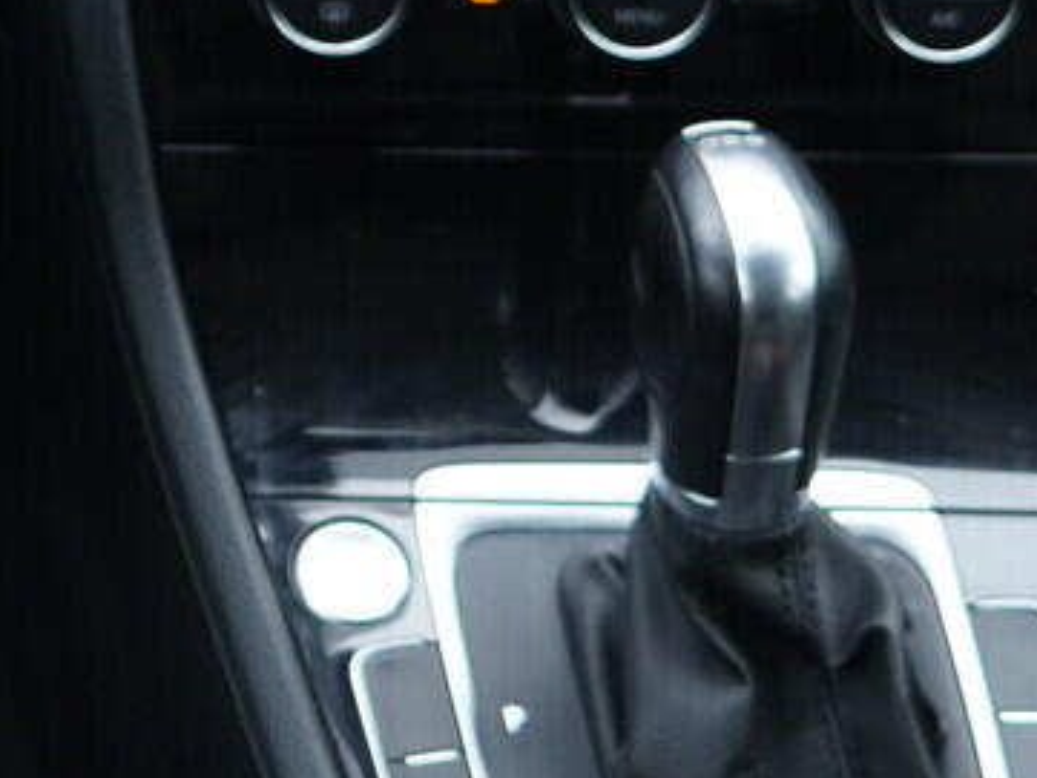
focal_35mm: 138
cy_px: -313
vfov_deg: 10.5
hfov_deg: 13.8
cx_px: -238
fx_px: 4135
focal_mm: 24
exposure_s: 1/40
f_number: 2.8
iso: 320
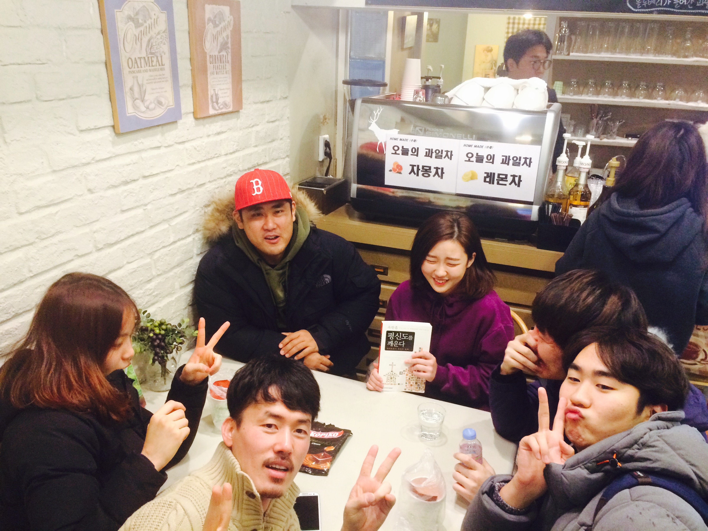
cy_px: 266
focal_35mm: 29
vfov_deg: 48.2
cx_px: 354
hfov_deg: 61.7
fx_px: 593
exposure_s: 1/30
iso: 200
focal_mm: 4.15
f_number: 2.2
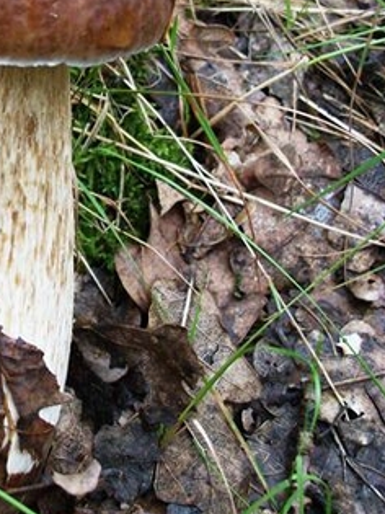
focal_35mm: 61
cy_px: 137
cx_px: 28
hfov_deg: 23.3
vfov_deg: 31.2
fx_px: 905
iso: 351
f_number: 2.9
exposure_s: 1/125
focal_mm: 5.7
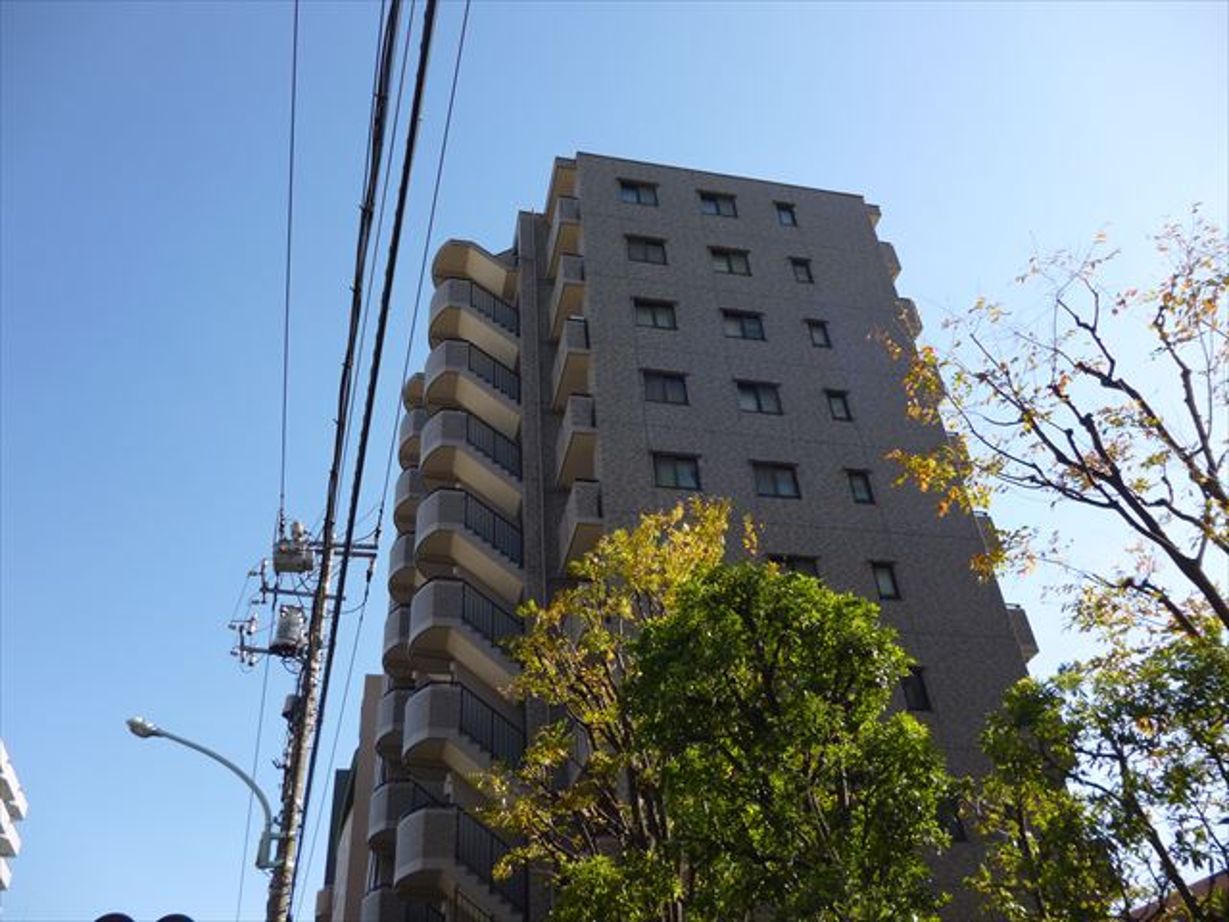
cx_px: 614
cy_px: 461
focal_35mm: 28
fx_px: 994
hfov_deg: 63.4
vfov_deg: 49.7
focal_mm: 5
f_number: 3.1
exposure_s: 1/500
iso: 100
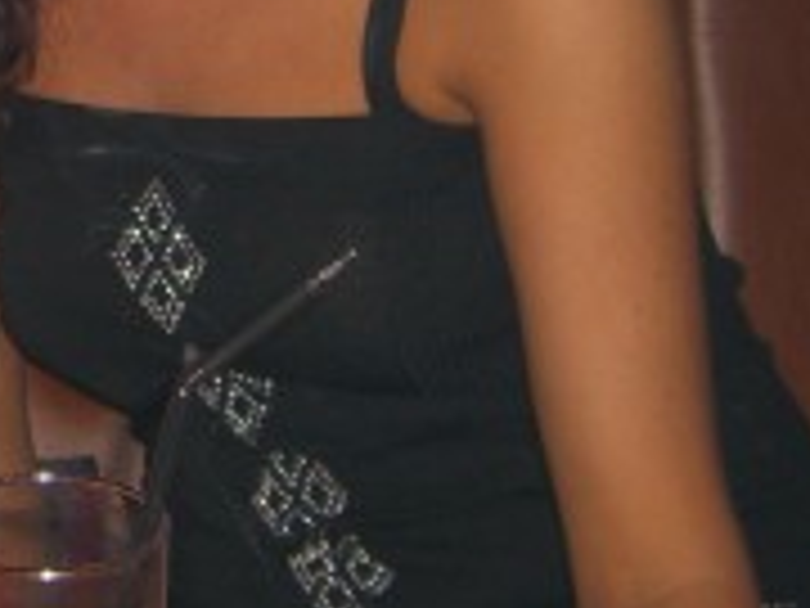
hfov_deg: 15.2
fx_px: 2972
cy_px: 50
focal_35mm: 127
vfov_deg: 11.6
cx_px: -50
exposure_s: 1/60
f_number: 2.8
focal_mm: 7.9
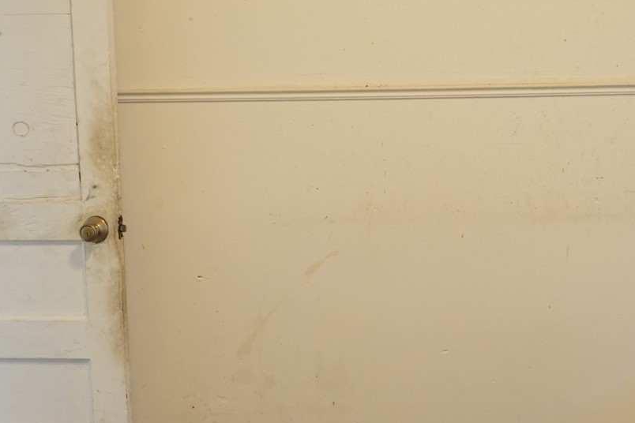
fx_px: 1429
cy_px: 304
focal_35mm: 81
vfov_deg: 16.8
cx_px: 400
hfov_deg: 25.0
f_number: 3.5
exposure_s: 1/60
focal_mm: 30
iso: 1250
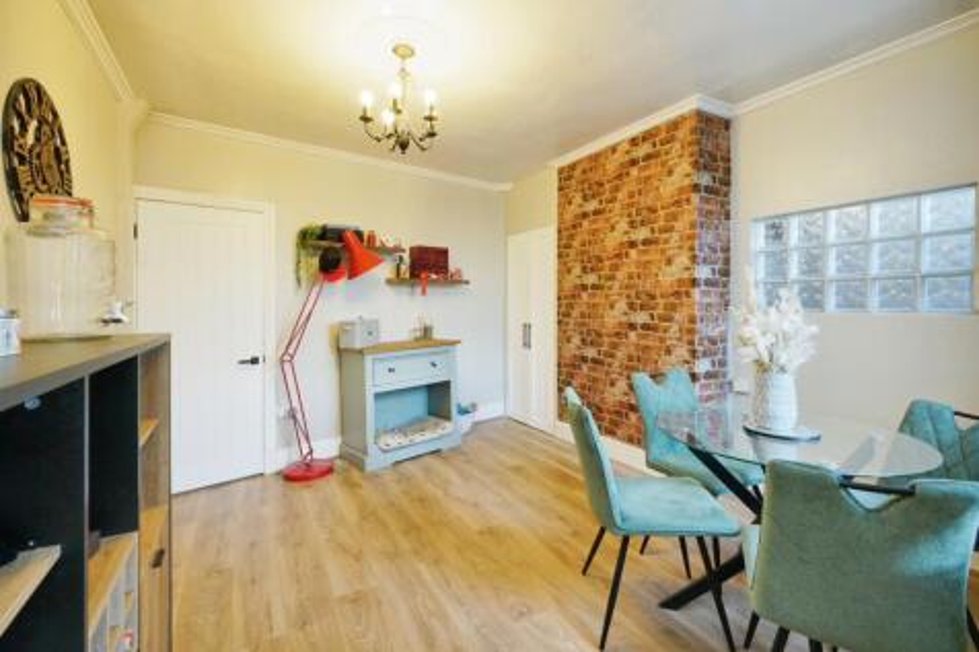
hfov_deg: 96.8
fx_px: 435
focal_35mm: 16
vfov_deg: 73.7
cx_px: 490
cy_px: 326
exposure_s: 1/15
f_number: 9
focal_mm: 16
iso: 2000
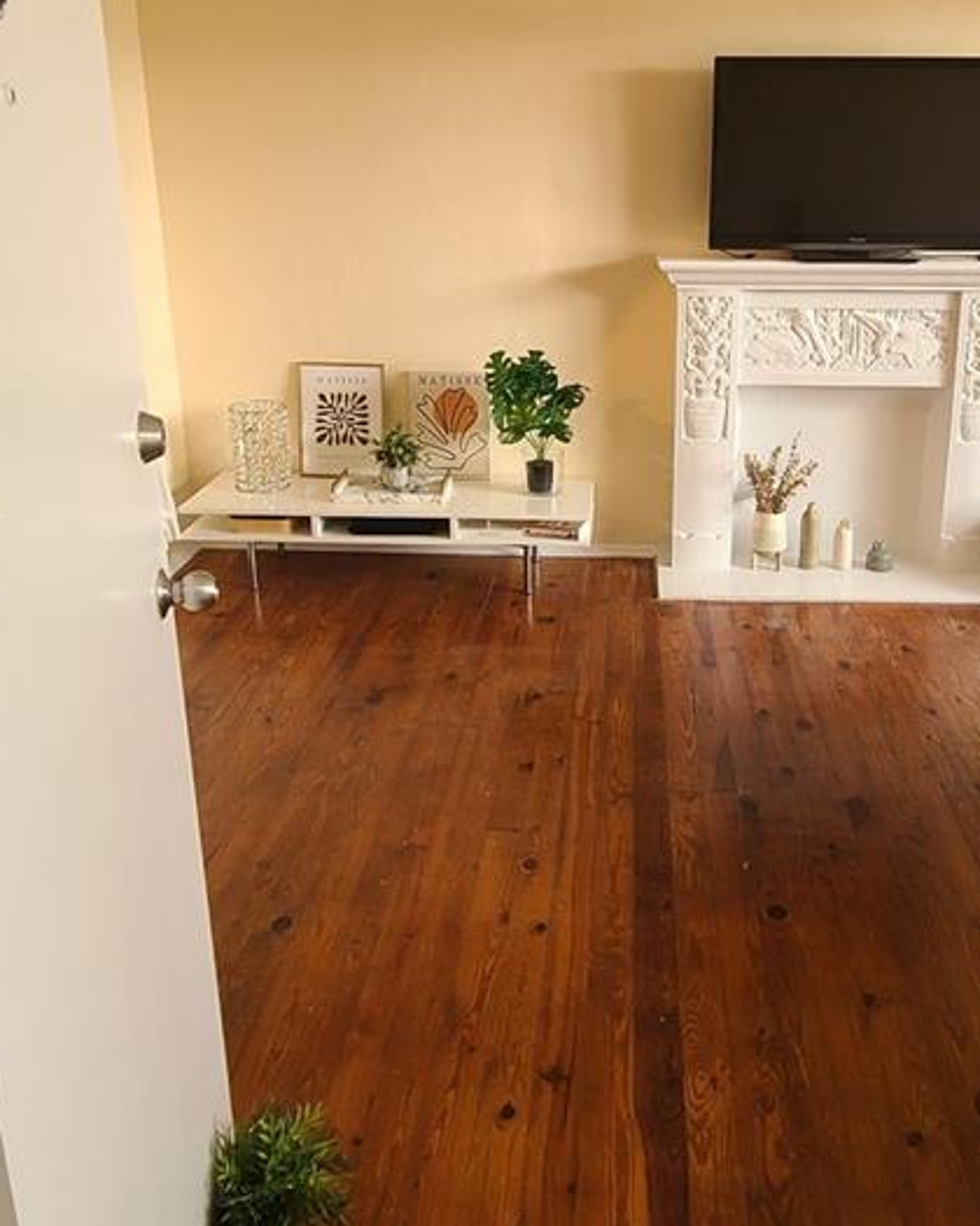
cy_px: 502
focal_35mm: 29
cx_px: 609
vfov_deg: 60.0
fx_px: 1051
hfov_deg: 49.5
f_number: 2.2
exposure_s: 1/60
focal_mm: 2.2
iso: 200
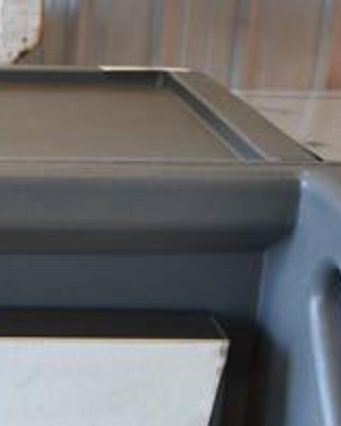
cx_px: -123
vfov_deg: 15.3
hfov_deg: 12.9
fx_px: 1450
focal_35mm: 115
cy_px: 660
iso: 250
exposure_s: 1/30
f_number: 3.5
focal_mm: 18
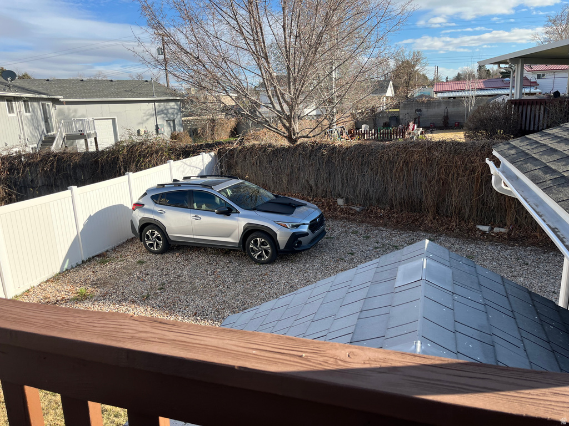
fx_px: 427
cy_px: 213
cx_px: 284
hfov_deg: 67.3
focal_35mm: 26
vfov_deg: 53.1
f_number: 1.6
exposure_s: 1/1776
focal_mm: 5.1
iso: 50
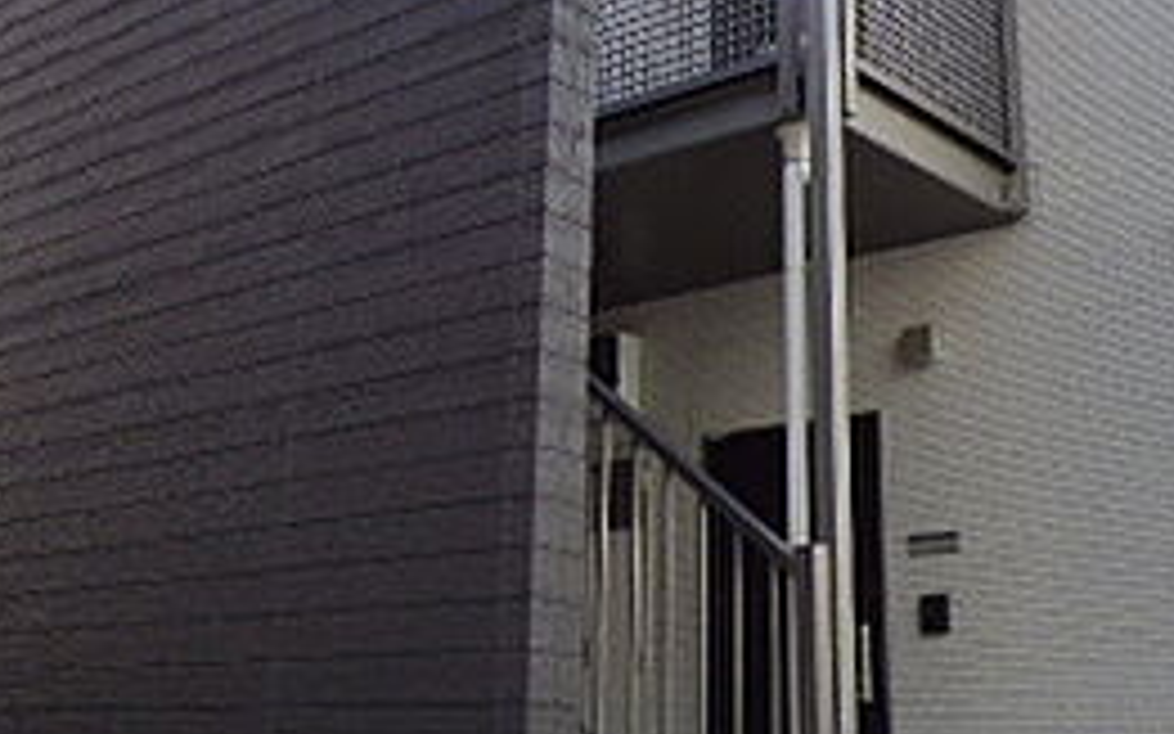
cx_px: 477
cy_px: 230
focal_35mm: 52
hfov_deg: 38.7
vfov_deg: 24.7
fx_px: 1663
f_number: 2.8
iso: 160
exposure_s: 1/640
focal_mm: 3.58
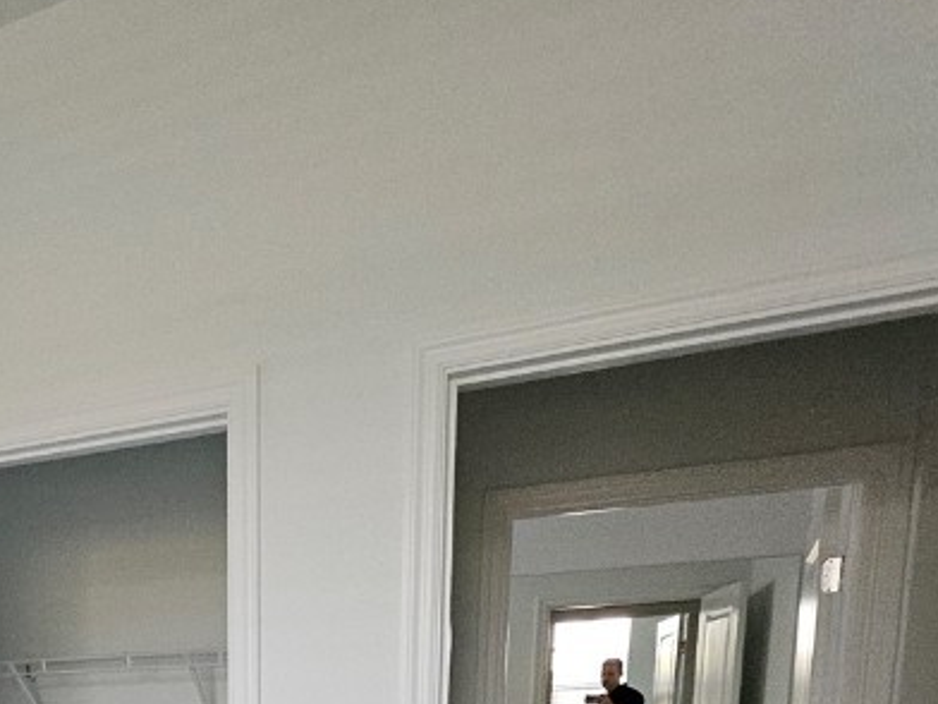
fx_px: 921
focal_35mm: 34
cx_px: 77
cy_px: 884
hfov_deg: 47.8
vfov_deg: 32.8
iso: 250
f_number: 2.2
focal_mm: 1.7
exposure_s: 1/60
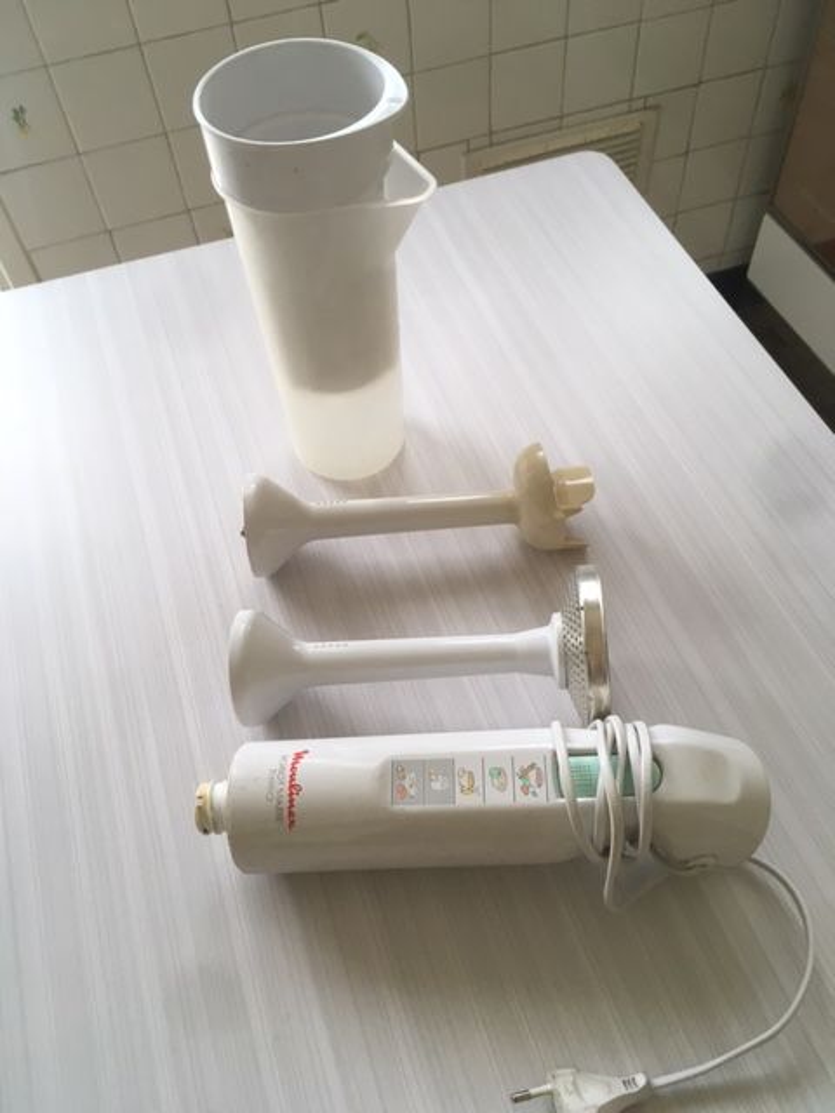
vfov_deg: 61.7
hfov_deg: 48.2
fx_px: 933
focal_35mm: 29
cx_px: 418
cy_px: 556
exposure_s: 1/33
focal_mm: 4.15
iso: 80
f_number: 2.2
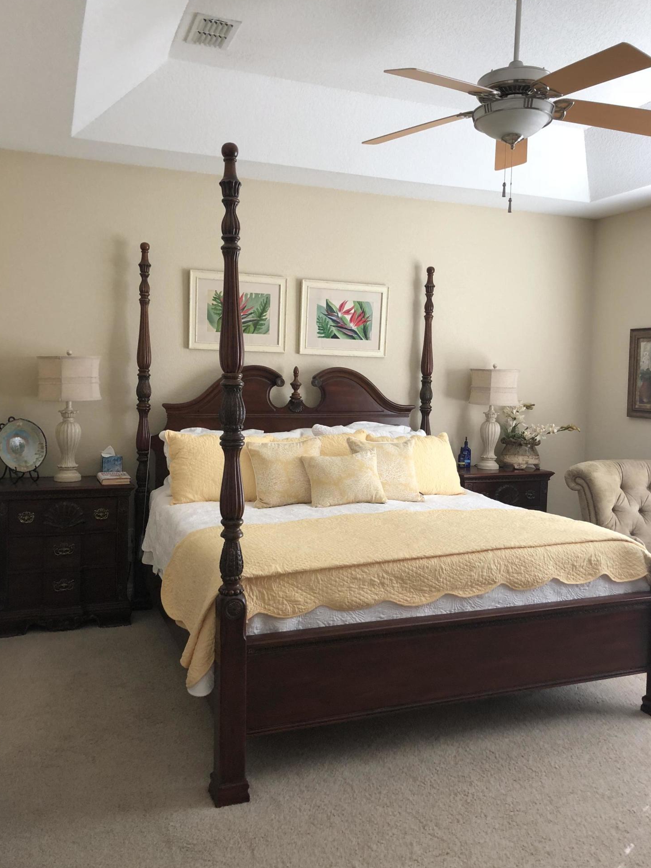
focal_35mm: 29
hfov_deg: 48.2
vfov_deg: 61.7
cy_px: 422
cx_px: 318
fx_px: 727
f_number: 1.8
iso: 32
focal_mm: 4
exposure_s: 1/30
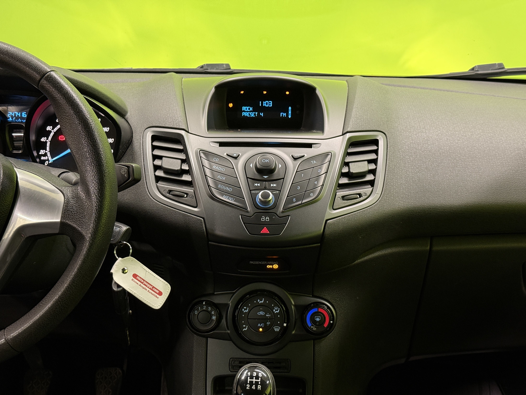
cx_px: 263
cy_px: 198
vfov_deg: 30.3
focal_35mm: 48
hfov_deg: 39.7
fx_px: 729
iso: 160
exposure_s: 1/50
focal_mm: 6.76
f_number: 1.78
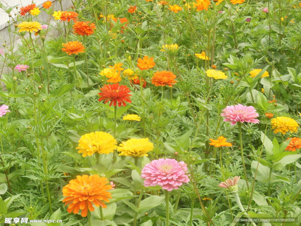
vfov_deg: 17.0
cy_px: 113
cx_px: 150
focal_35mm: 87
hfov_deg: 22.5
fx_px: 756
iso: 125
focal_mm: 15.5
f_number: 4.6
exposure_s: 1/250
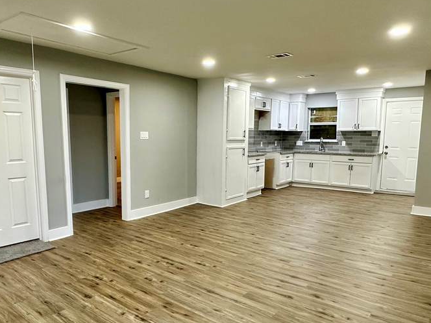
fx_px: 336
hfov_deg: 65.1
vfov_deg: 51.3
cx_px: 190
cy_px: 178
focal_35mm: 27
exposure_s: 1/60
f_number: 2.2
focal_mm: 2.22
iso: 200
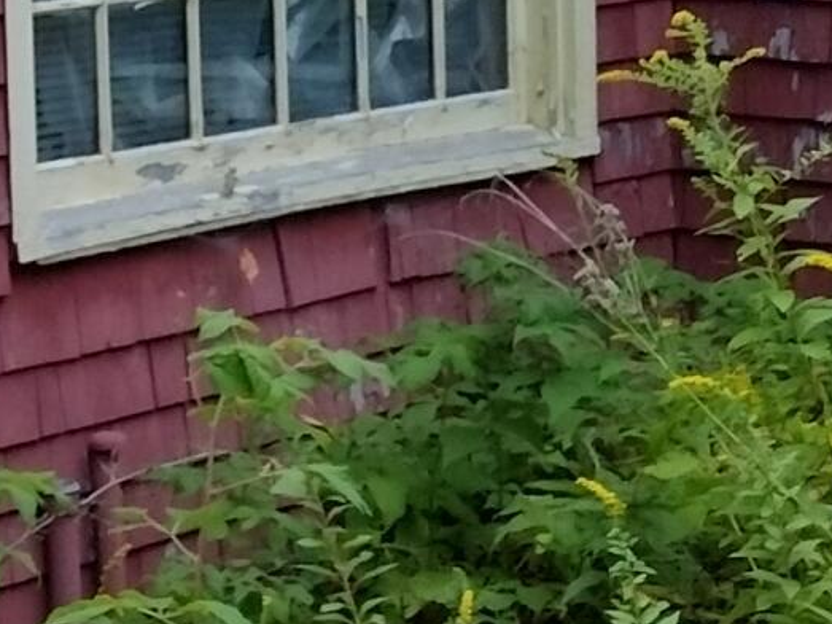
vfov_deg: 9.4
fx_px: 3725
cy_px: -202
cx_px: 103
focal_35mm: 155
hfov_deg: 12.7
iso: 222
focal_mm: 4.71
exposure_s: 1/40
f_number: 1.7
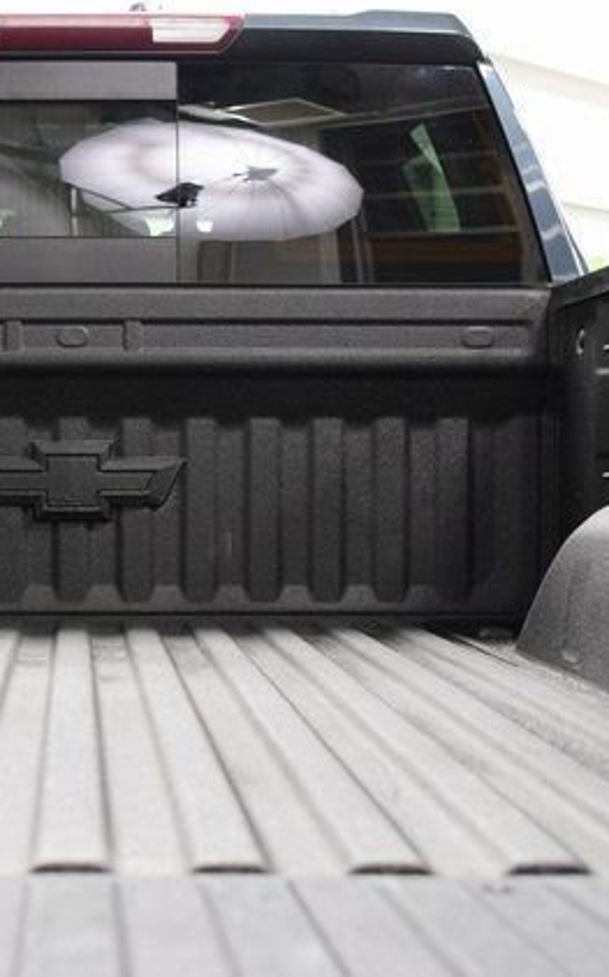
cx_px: 65
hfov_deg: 19.6
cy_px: 485
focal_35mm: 65
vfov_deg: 31.5
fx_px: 1730
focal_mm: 28
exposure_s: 1/50
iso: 1600
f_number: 2.8
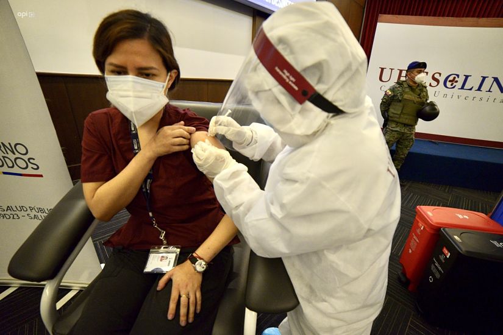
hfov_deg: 104.3
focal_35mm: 14
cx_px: 252
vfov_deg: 81.2
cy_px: 168
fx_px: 196
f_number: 3.2
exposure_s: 1/100
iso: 2500
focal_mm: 14
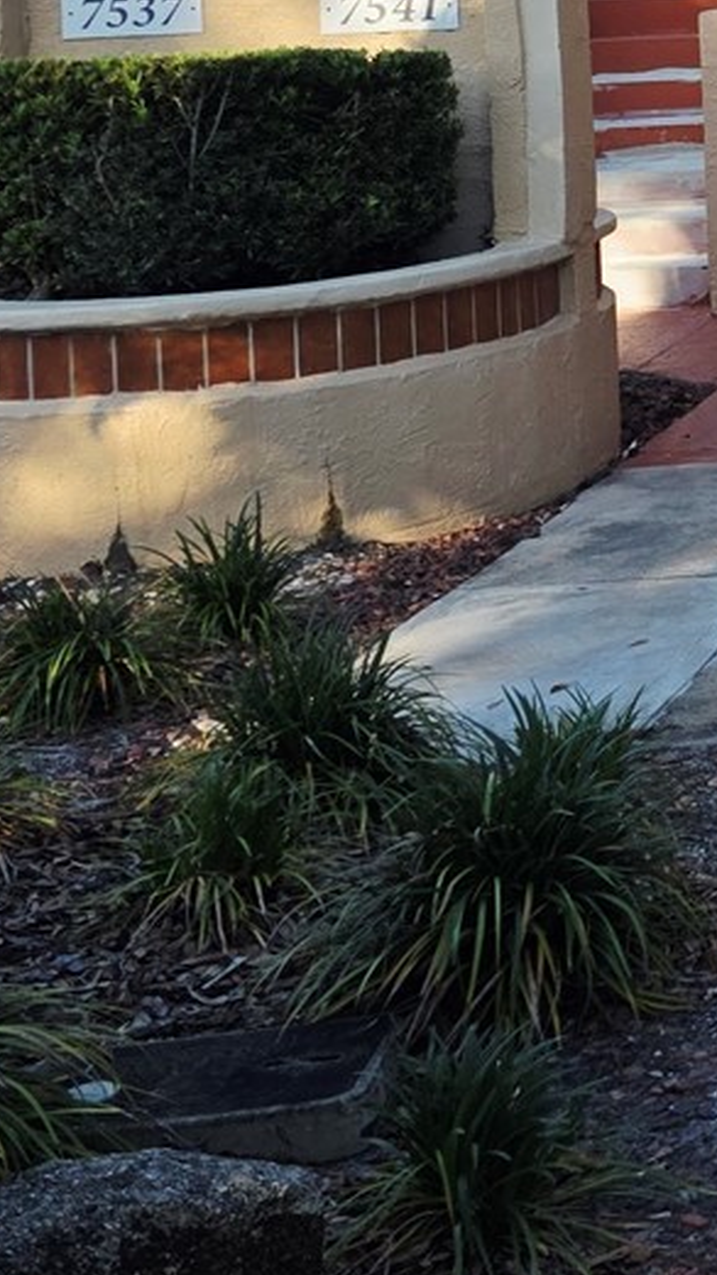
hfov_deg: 13.2
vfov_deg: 25.9
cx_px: 1493
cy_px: -44
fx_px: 2603
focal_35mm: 77
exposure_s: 1/2277
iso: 80
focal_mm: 6.3
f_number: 1.7
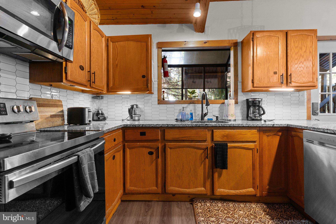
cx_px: 168
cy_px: 112
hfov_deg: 93.3
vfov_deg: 70.4
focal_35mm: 17
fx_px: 159
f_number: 8
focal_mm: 17
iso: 640
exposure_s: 1/10
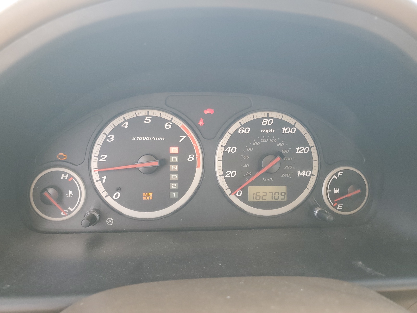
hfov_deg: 67.3
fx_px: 313
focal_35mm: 26
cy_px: 156
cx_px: 208
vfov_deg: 53.1
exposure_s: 1/120
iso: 59
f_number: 1.5
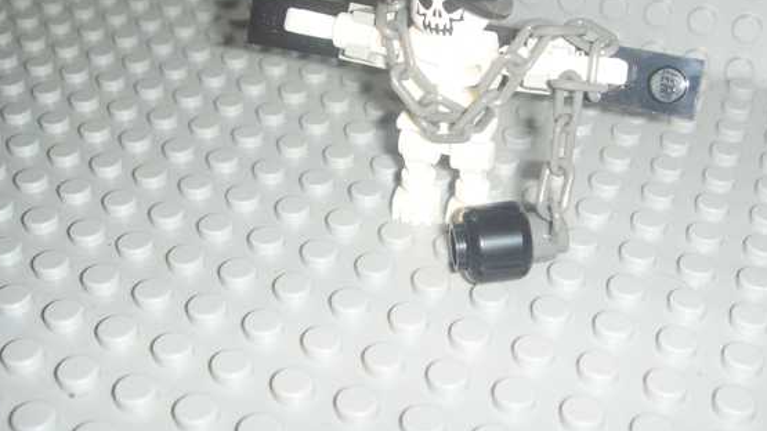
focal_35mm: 49
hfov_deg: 42.1
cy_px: 157
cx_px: 420
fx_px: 996
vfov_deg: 24.3
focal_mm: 6.6
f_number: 3.5
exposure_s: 1/45
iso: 100
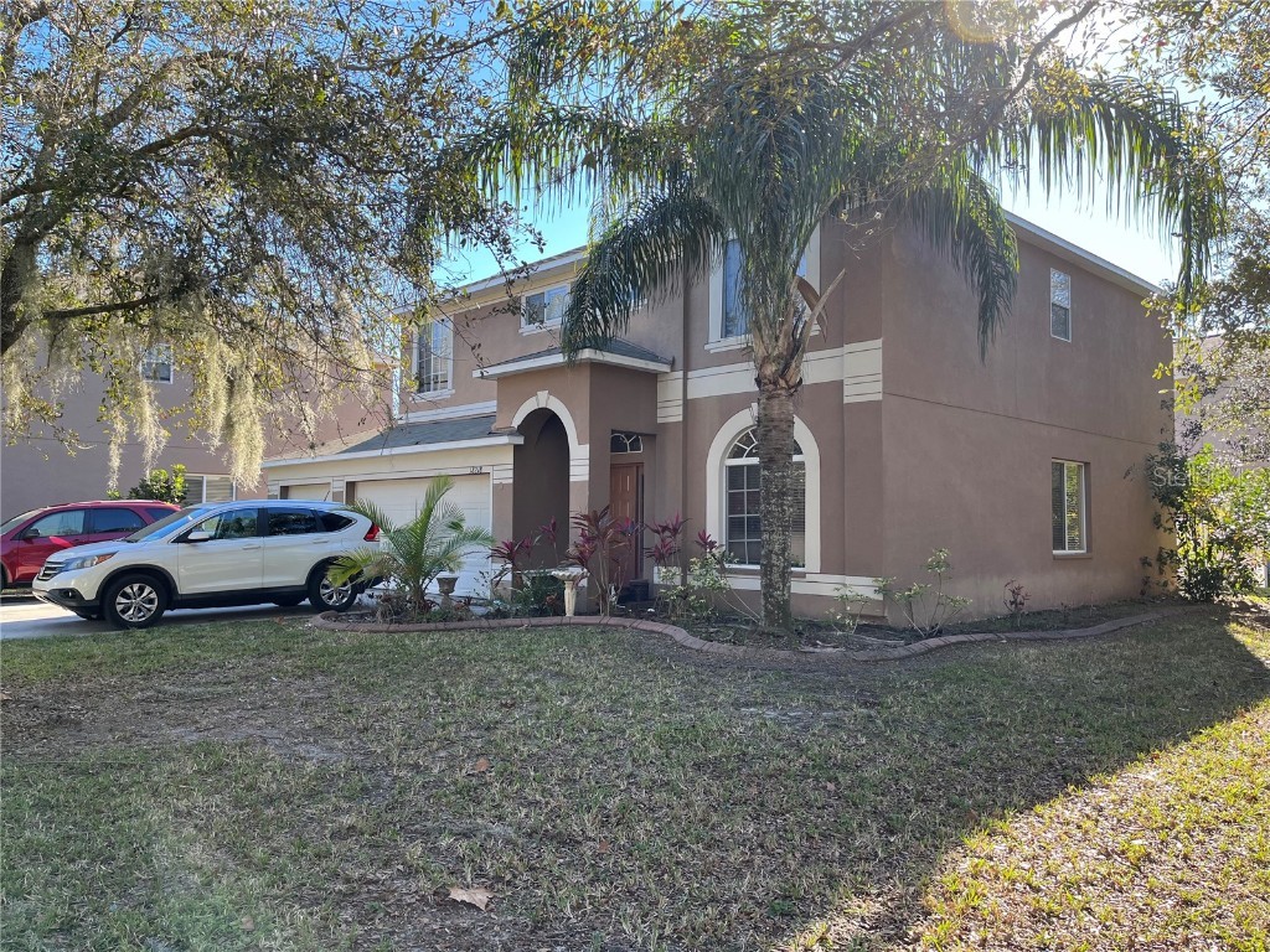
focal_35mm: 26
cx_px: 635
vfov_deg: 53.1
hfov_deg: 67.3
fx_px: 954
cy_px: 476
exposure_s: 1/425
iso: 50
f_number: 1.6
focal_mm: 5.1
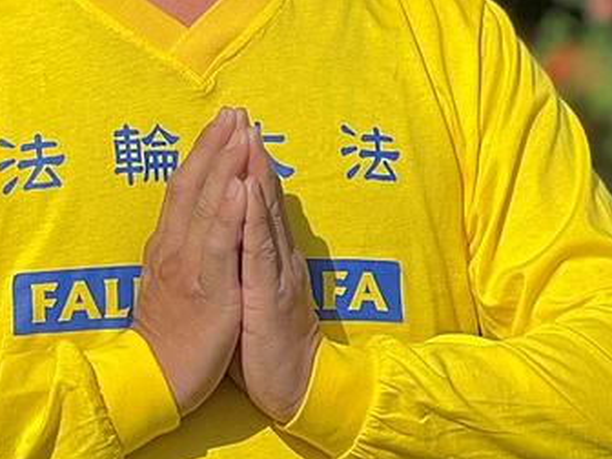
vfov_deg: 6.4
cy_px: -193
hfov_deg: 8.6
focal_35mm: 229
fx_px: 4049
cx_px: 82
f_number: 2.8
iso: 32
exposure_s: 1/637
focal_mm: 9
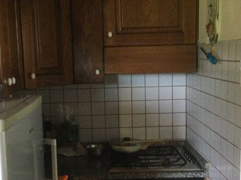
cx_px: 109
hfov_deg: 35.5
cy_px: 109
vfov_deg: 26.9
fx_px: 376
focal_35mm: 54
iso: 250
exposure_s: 1/17
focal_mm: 3.3
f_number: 2.4
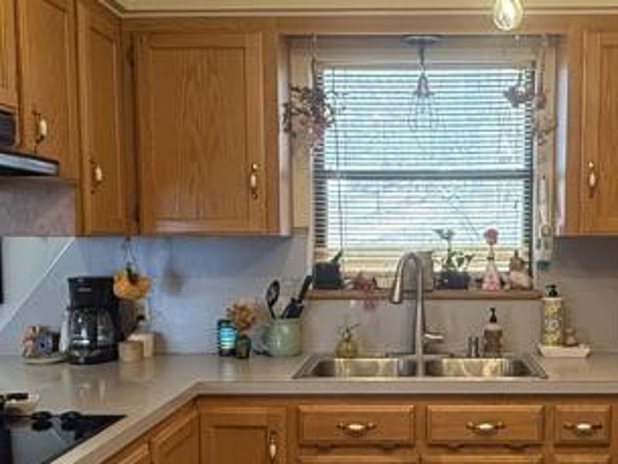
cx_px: 415
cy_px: 324
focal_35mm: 47
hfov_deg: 39.9
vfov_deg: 30.6
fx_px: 839
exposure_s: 1/120
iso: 400
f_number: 2.2
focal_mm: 2.22
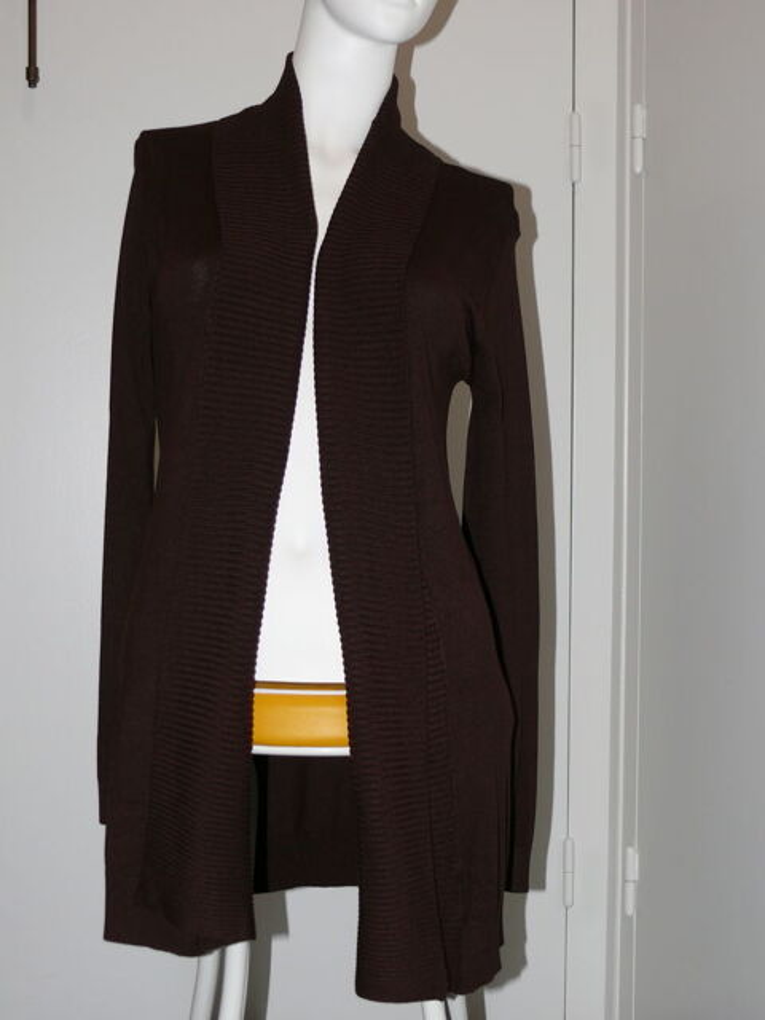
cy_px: 510
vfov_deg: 34.3
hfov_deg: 26.1
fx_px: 1650
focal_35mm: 56
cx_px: 382
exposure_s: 1/20
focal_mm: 10.4
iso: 100
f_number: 3.2
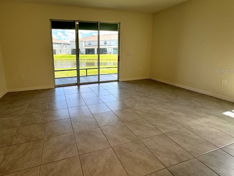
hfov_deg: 86.4
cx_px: 91
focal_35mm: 18
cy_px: 71
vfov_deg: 70.9
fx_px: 122
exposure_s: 1/120
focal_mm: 2.22
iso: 64
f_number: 2.2
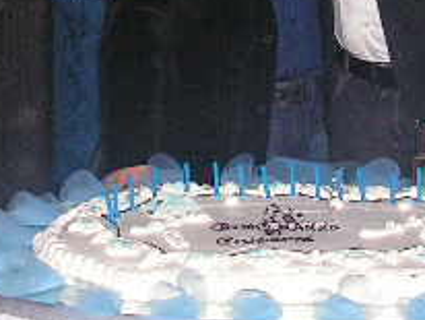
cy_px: -81
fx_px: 2176
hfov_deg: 11.1
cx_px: 332
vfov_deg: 8.3
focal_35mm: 177
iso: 200
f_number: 3.3
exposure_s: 1/60
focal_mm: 9.6
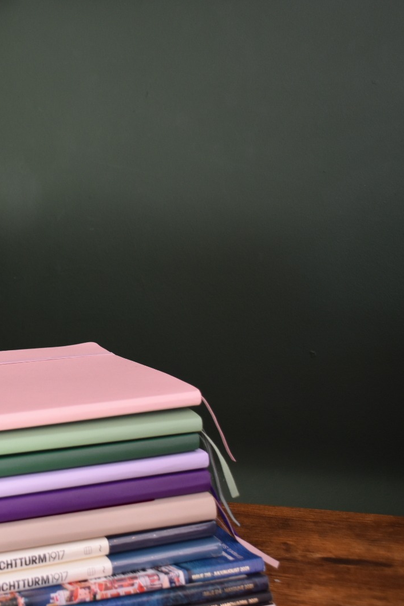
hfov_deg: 24.3
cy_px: 299
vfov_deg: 37.7
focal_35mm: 53
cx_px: -14
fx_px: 888
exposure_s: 1/60
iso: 640
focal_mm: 23
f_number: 4
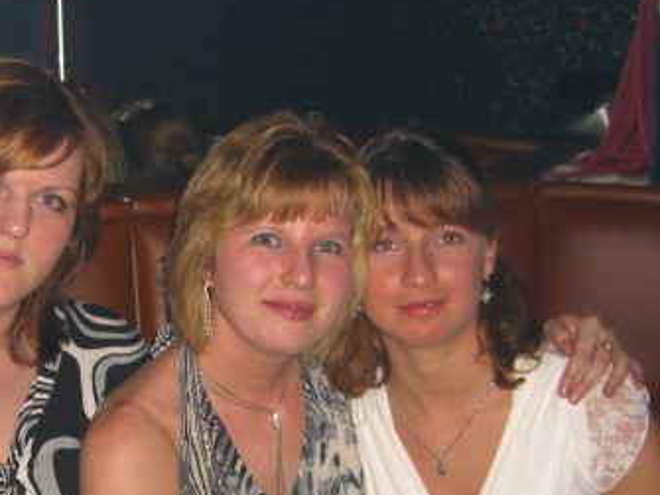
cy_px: 432
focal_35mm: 68
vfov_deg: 21.2
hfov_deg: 28.4
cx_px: 211
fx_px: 1296
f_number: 2.8
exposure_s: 1/60
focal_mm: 7.9
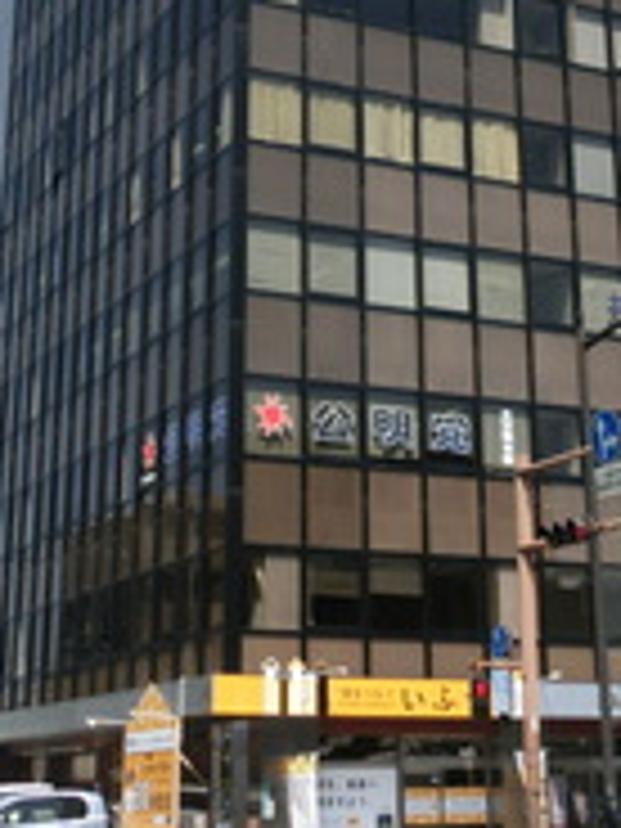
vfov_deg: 26.1
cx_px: 369
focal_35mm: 73
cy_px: 153
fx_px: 1746
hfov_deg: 20.1
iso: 80
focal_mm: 6.1
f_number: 3.2
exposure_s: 1/800
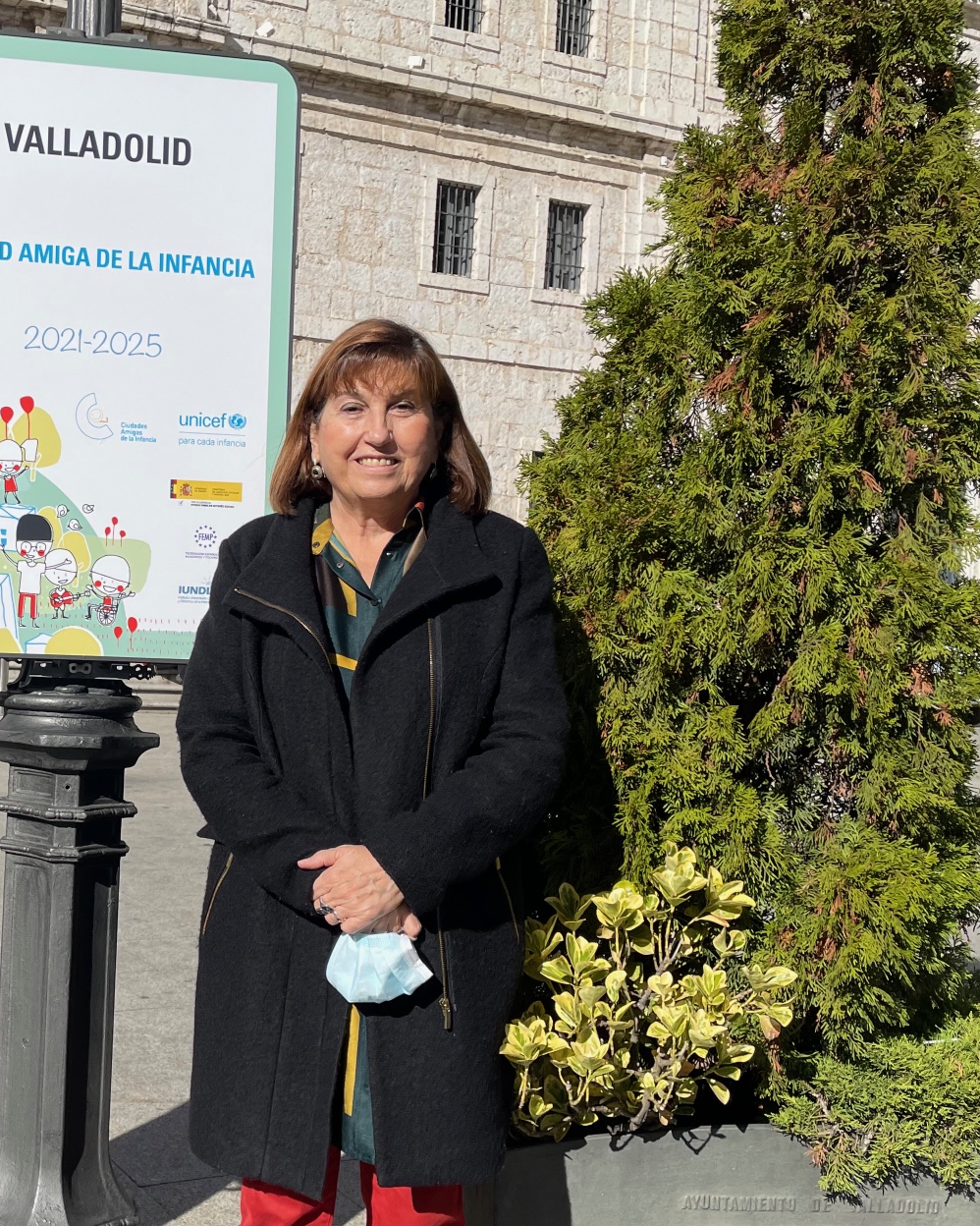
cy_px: 654
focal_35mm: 41
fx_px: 1487
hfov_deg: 34.1
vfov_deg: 44.8
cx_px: 66
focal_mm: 4.2
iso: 32
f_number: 1.6
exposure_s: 1/5291
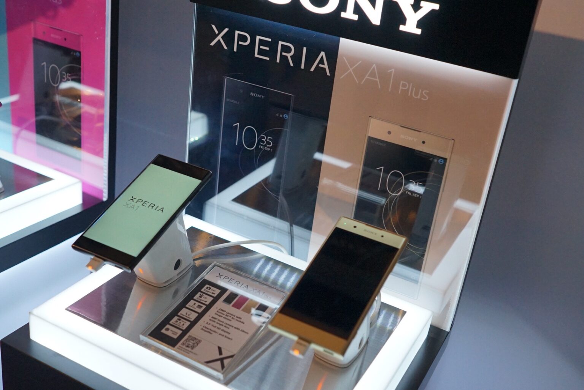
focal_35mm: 42
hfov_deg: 46.4
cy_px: 195
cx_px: 292
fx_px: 682
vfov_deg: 32.0
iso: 1600
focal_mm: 28
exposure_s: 1/1600
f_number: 2.8
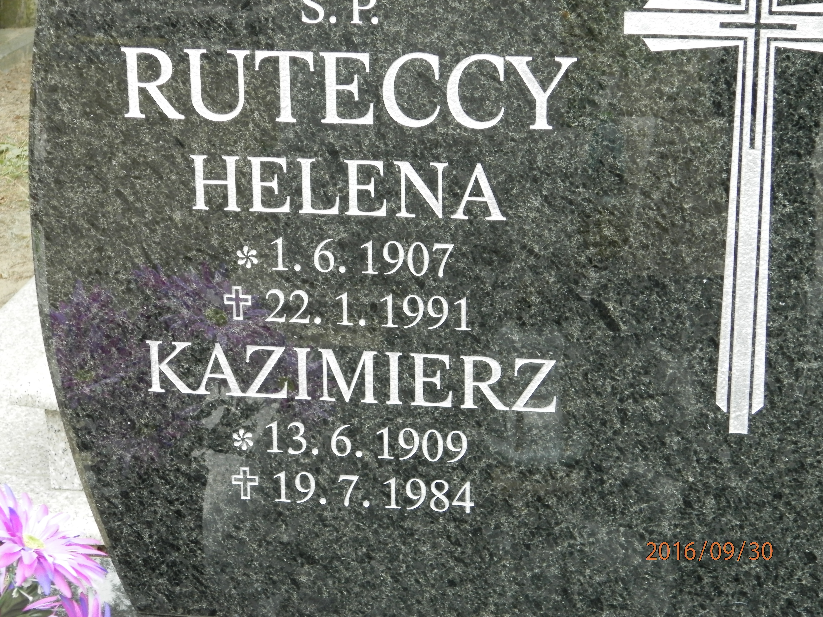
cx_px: 412
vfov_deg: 18.0
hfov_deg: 23.8
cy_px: 308
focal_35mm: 82
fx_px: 1950
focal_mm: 14.6
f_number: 4.2
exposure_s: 1/30
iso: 200
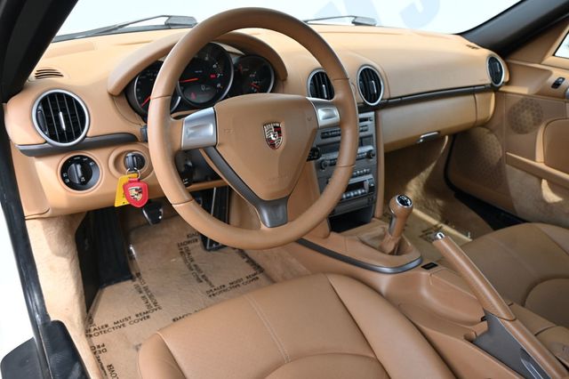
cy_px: 190
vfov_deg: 44.6
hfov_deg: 63.2
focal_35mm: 29
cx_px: 284
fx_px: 462
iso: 360
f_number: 4
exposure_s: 1/250
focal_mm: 19.5
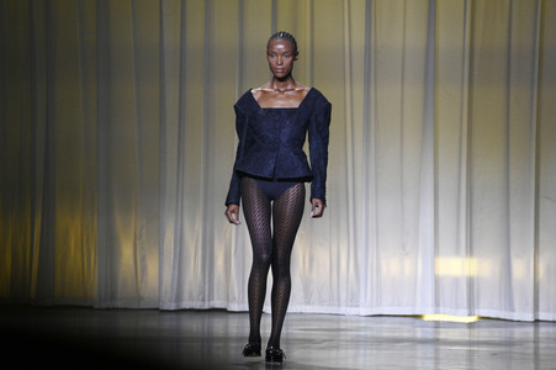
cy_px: 185
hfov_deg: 6.9
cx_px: 278
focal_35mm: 300
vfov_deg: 4.6
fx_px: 4630
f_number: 7.1
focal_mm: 300
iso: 4000
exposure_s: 1/250
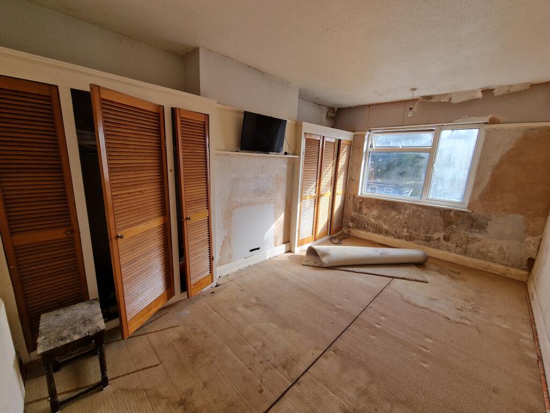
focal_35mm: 13
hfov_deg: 106.2
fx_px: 207
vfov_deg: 89.9
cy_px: 206
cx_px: 275
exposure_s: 1/171
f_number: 2.2
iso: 50
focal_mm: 2.2
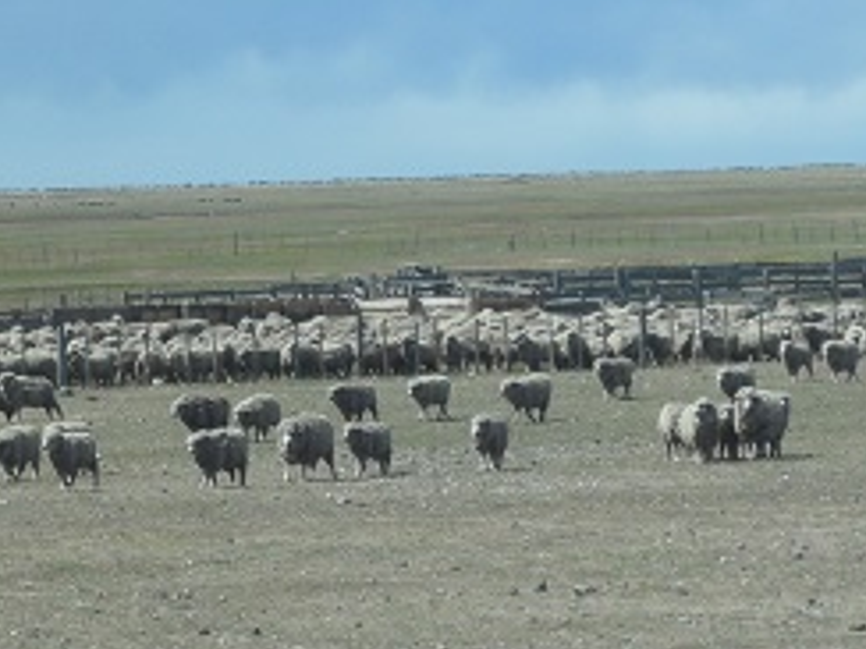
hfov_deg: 7.0
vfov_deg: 5.2
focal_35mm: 283
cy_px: 50
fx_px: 7080
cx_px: 508
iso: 80
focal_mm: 19.6
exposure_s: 1/500
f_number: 5
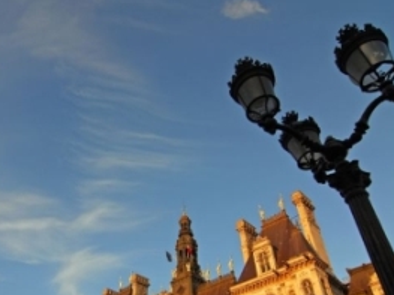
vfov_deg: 46.6
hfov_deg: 61.1
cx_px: 154
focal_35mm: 29
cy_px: 217
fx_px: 330
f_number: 5.6
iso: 100
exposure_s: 1/125
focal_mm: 12
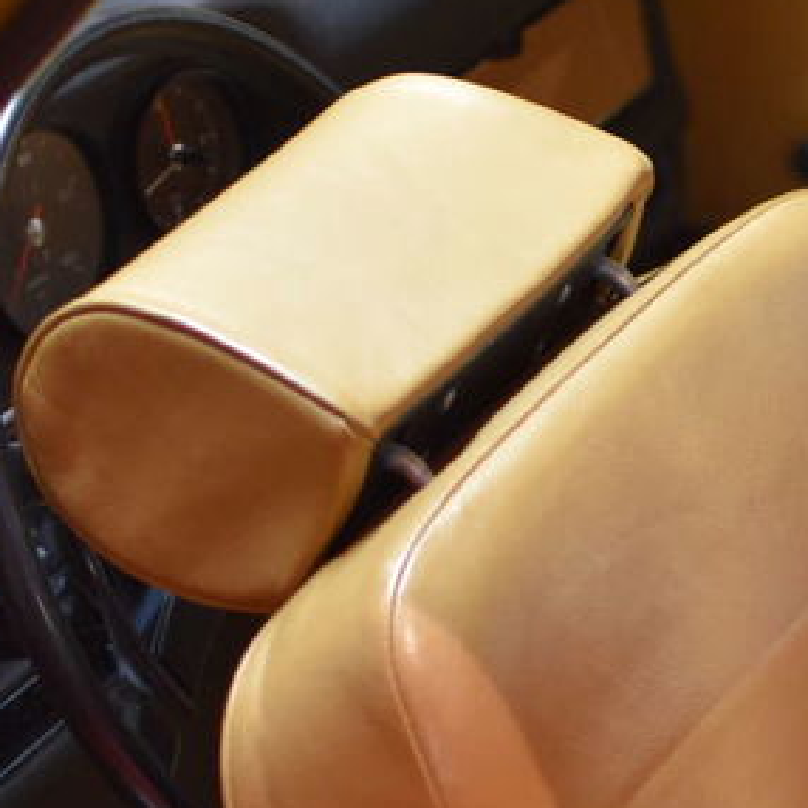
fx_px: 4213
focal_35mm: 160
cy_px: 951
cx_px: 859
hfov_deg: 10.8
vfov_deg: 10.8
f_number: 1.8
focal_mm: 35
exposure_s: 1/60
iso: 1100
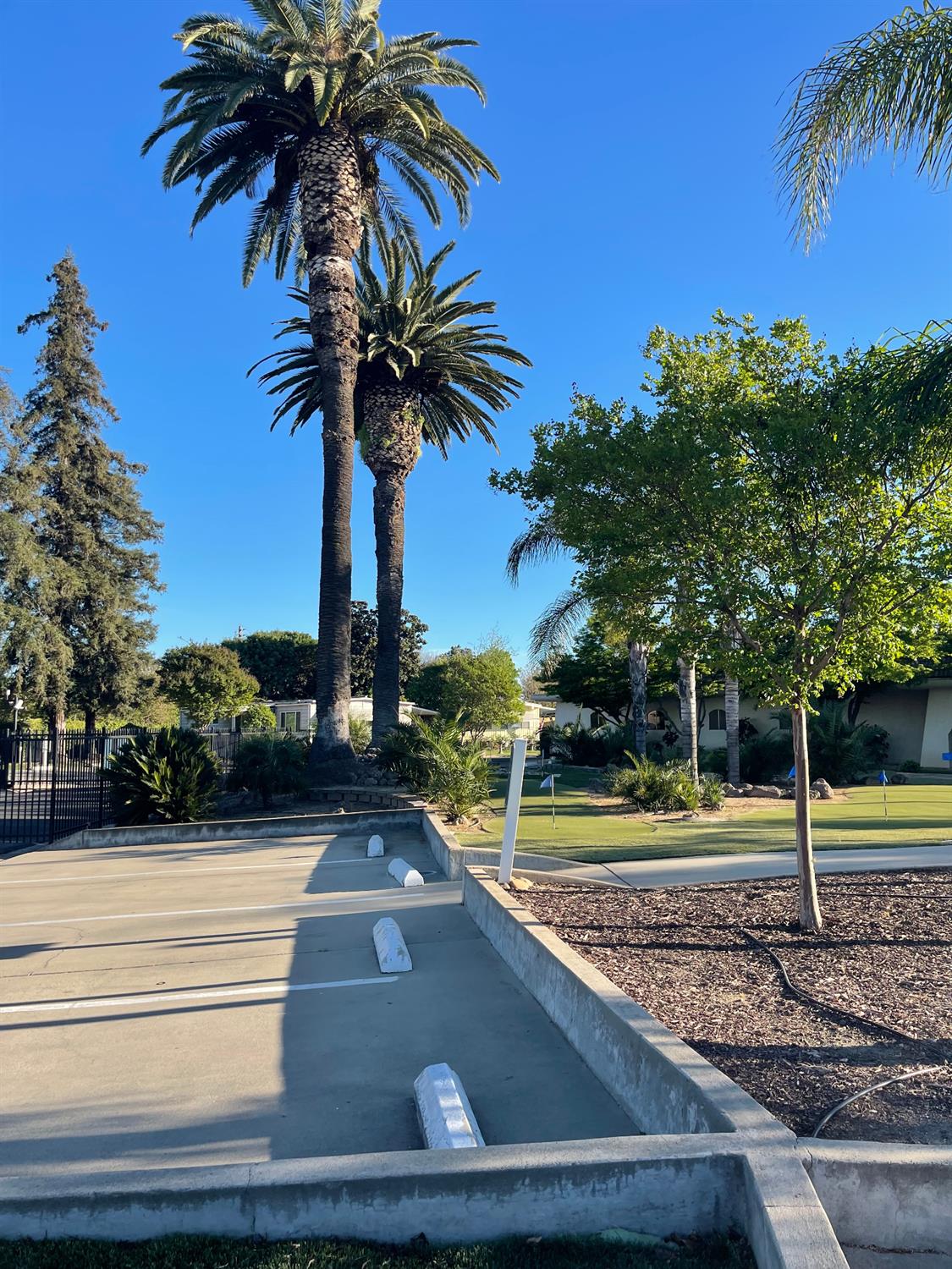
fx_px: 917
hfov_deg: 54.9
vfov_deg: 69.4
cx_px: 476
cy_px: 634
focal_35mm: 25
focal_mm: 5.1
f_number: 1.6
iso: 32
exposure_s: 1/1353
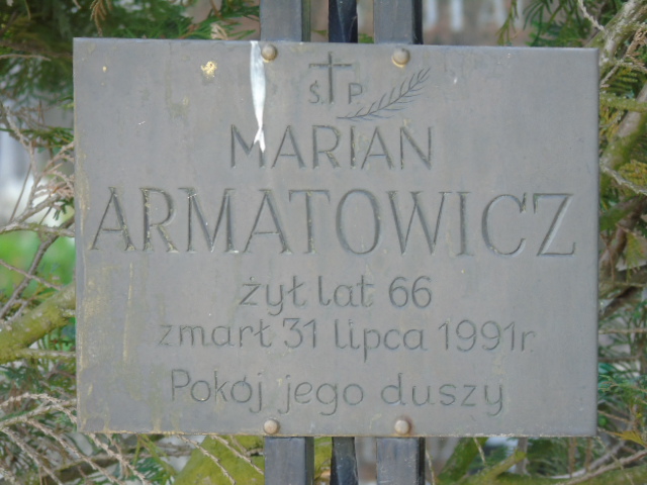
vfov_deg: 4.7
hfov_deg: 6.3
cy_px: 242
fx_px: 5925
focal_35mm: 317
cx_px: 324
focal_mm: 57
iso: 320
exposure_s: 1/125
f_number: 5.1
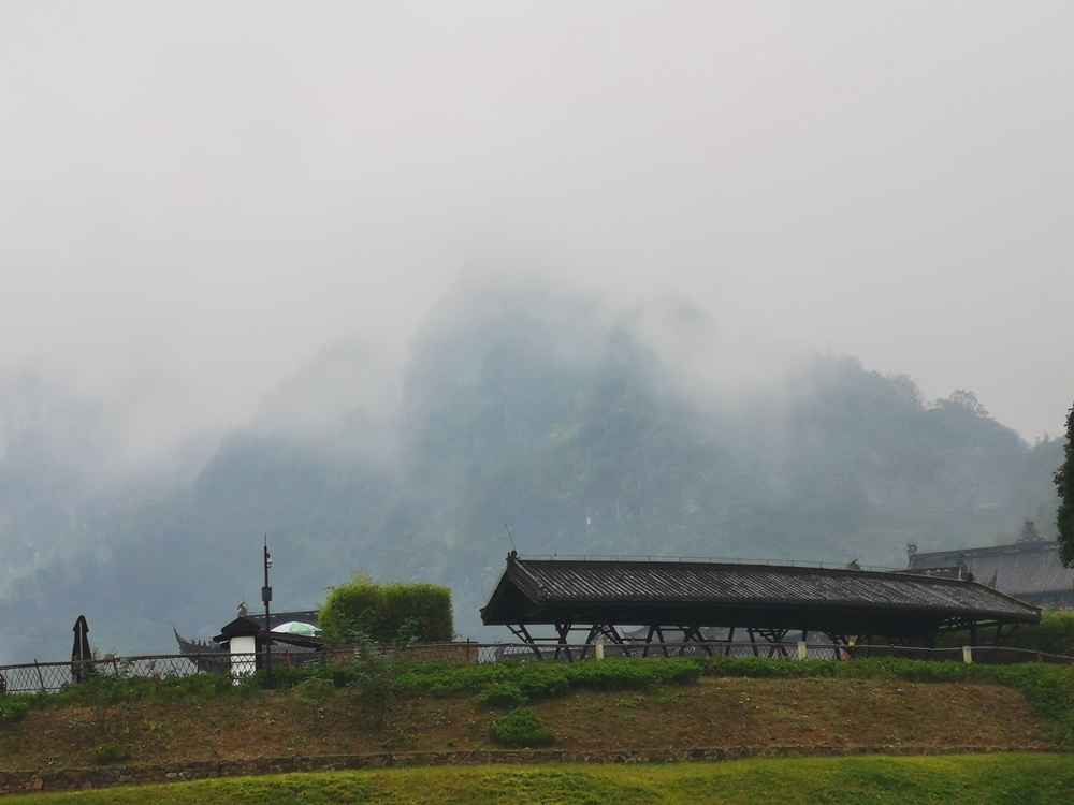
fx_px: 3661
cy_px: 402
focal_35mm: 118
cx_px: 537
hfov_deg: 16.7
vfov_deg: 12.6
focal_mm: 7.48
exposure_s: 1/256
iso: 50
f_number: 2.4
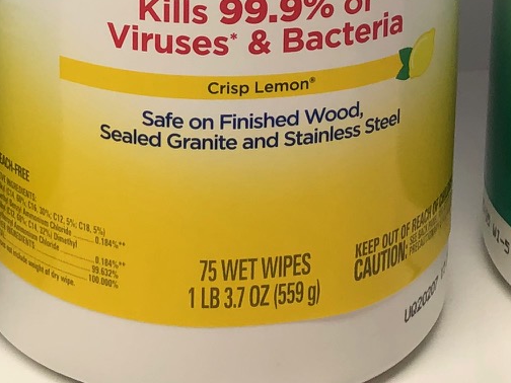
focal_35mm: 112
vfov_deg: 12.5
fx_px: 1653
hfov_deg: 17.5
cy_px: -221
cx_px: 177
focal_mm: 4
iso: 64
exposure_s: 1/120
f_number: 1.8
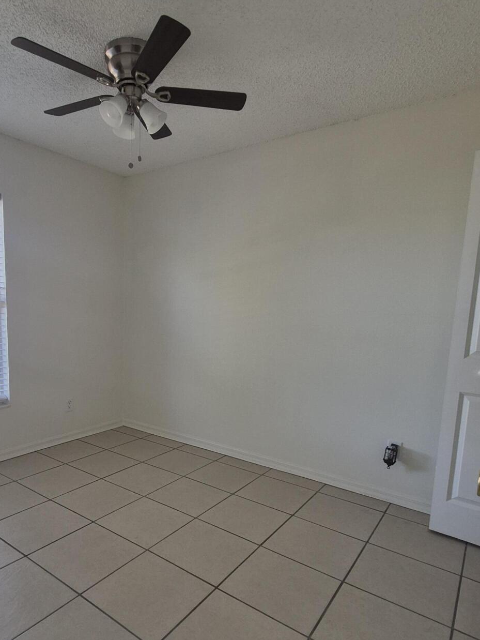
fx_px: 388
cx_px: 177
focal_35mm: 21
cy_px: 354
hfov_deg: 62.5
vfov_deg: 78.7
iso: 50
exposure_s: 1/60
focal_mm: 1.74
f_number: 2.2
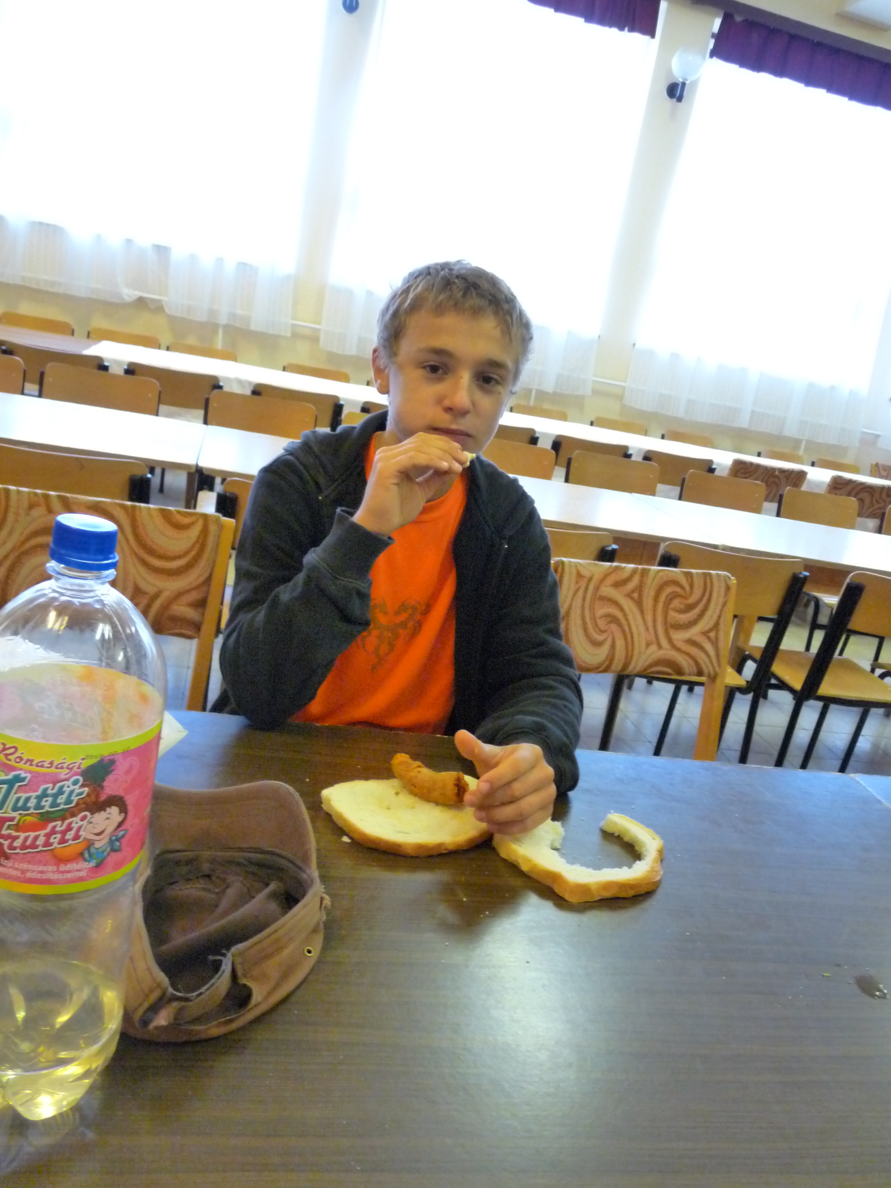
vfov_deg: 65.3
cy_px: 594
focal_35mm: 27
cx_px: 446
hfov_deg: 51.4
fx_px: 927
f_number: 2.8
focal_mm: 4.8
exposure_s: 1/30
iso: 800
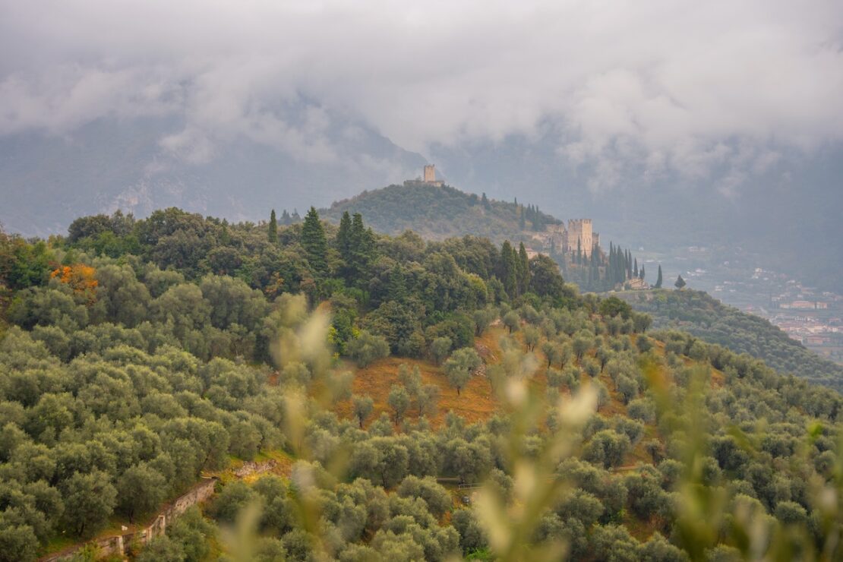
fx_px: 1206
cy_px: 281
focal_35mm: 52
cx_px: 422
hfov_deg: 38.5
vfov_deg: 26.2
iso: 100
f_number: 2.8
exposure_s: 1/500
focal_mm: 51.5
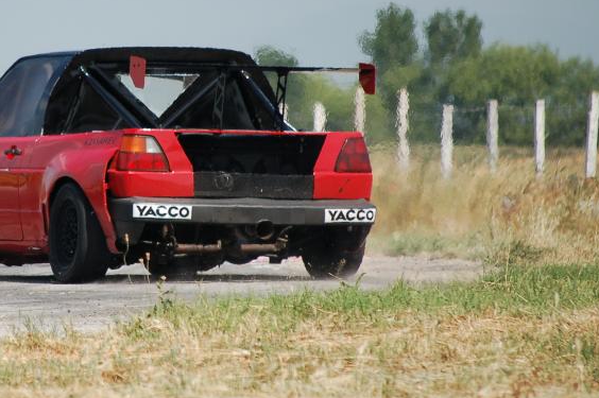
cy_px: 116
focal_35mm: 545
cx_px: 101
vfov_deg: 2.5
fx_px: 9060
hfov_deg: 3.8
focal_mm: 200
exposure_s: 1/1000
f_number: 5.6
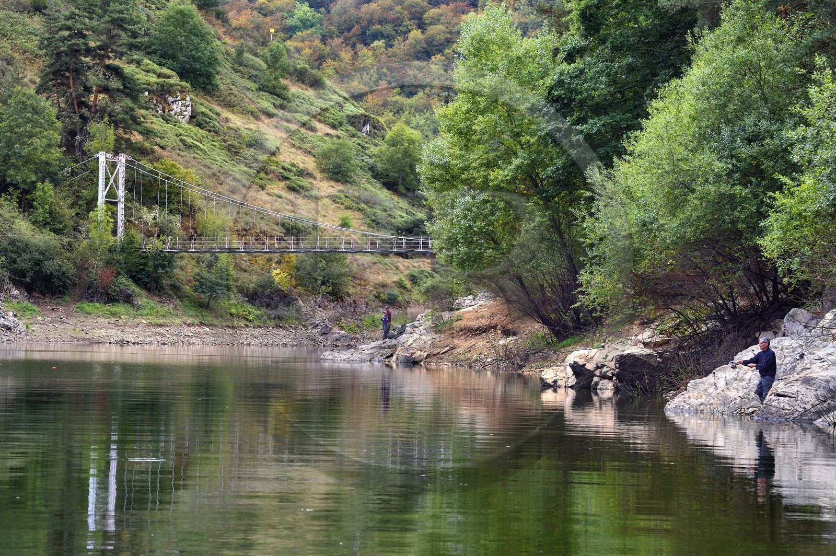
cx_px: 418
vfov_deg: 10.1
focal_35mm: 135
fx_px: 3132
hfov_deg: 15.2
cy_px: 278
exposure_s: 1/250
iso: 800
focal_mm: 135
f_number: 9
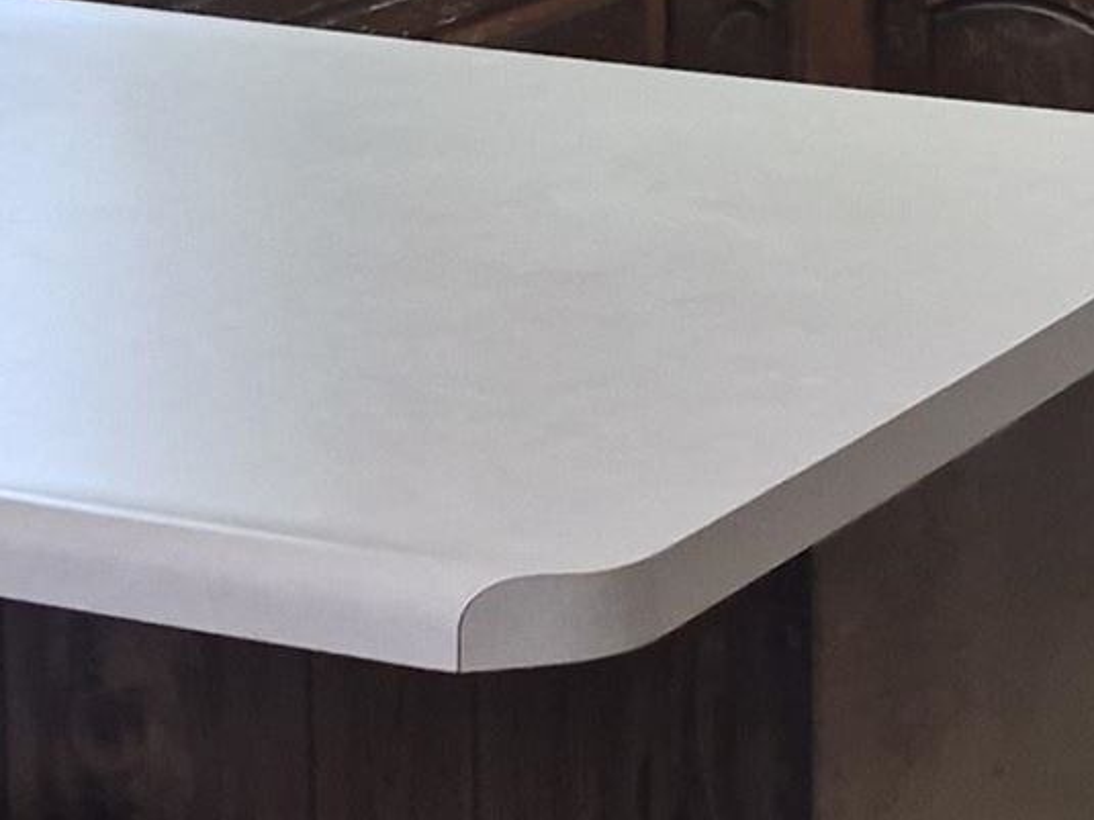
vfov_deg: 11.0
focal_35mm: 132
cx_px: 900
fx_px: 4171
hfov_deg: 14.8
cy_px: -160
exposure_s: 1/120
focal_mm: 5.4
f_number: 1.8
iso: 125
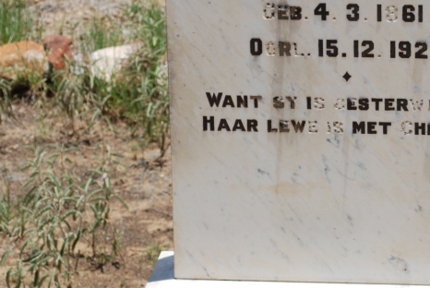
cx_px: 356
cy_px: 49
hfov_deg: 11.3
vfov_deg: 7.6
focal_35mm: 181
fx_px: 2166
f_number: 9
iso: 100
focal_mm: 55
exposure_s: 1/320
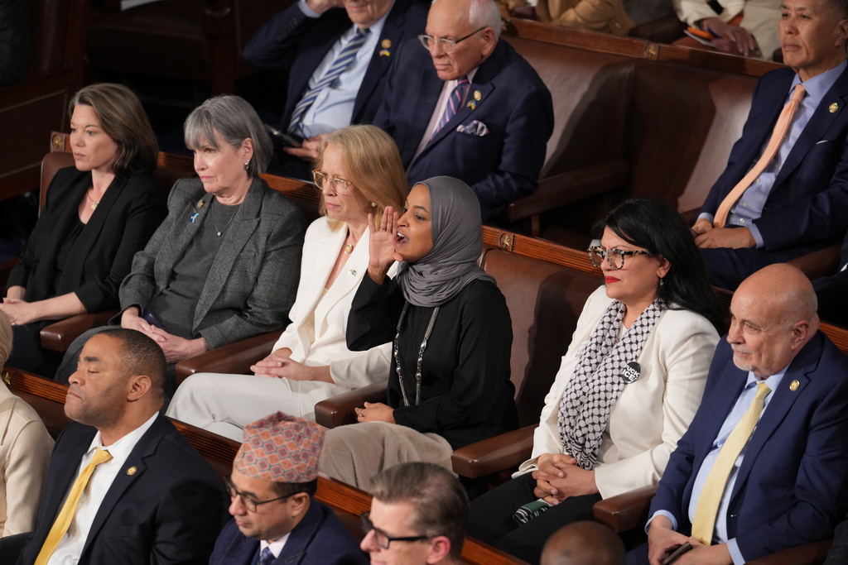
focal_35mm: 200
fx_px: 4711
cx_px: 424
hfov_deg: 10.3
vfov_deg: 6.9
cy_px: 282
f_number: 4.5
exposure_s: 1/400
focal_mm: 200
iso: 2000
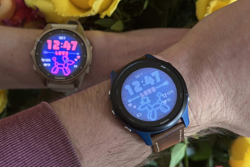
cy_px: 80
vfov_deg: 27.0
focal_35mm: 50
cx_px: 125
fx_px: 347
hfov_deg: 39.6
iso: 640
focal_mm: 6.76
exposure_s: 1/30
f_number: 1.78
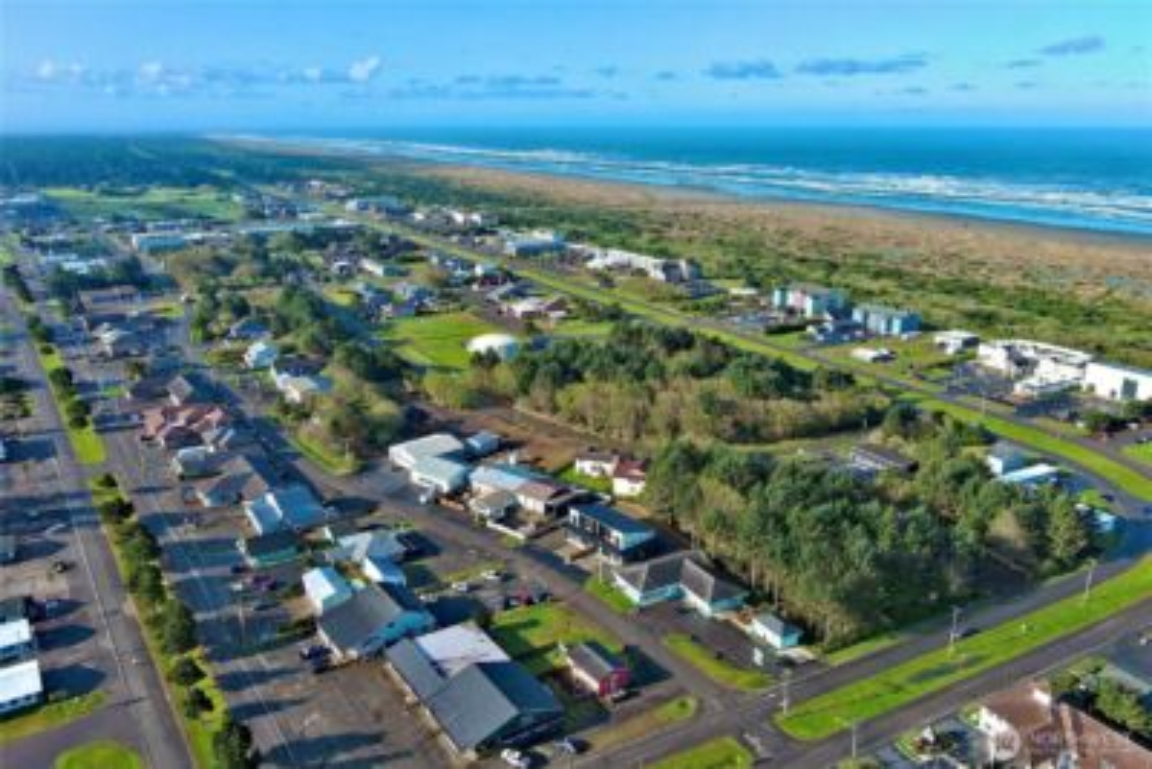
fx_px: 928
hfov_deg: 63.6
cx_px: 576
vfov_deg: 45.0
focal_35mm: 29
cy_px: 384
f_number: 2.8
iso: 100
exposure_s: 1/858
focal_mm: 10.57
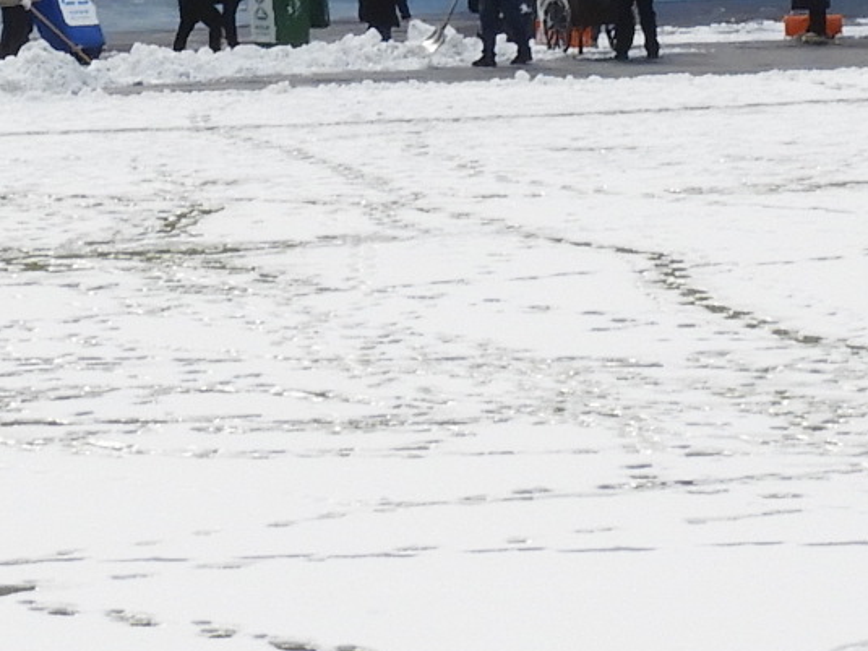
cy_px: -571
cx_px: 701
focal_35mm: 519
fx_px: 13011
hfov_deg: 3.8
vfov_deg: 2.9
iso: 100
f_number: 4.5
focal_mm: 15.2
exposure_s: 1/800
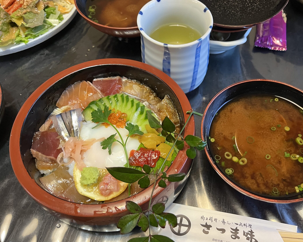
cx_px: 184
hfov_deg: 56.7
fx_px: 278
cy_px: 125
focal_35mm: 31
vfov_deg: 47.1
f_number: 1.6
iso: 250
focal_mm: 5.1
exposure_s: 1/60
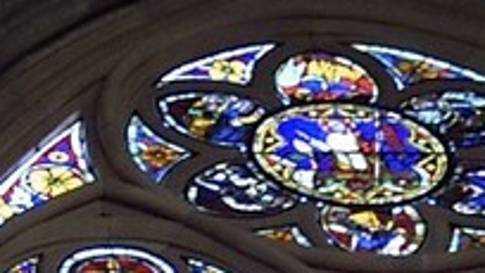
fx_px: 5391
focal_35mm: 419
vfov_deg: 2.6
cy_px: 1886
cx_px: -1155
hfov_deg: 4.8
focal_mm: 34
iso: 800
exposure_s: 1/25
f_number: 8
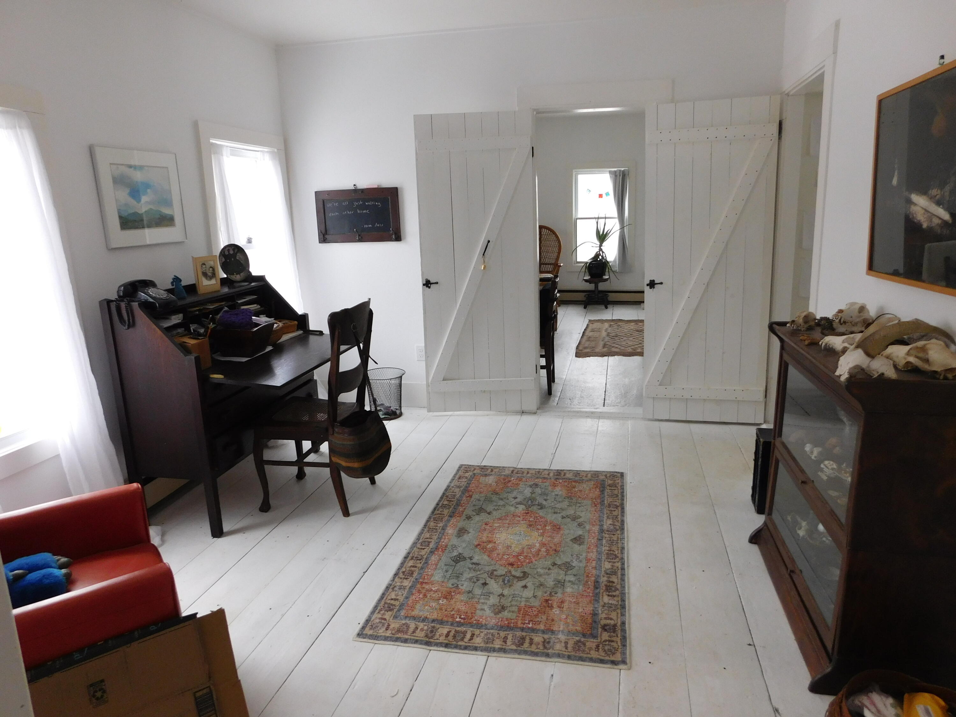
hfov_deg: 73.9
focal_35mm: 23
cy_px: 358
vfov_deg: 58.9
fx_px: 635
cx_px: 478
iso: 180
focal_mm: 4
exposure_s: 1/30
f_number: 3
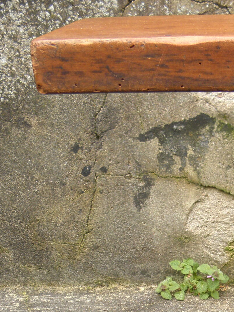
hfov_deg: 19.8
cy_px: 337
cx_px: 256
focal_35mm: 71
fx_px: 640
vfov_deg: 25.5
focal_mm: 5.5
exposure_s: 1/40
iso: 100
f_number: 3.6
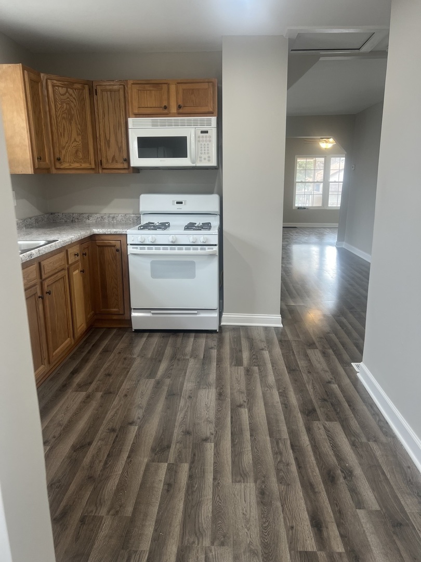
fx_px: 422
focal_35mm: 26
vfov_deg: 67.3
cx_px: 210
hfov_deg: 53.1
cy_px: 281
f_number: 1.5
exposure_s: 1/60
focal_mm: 5.7
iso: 64
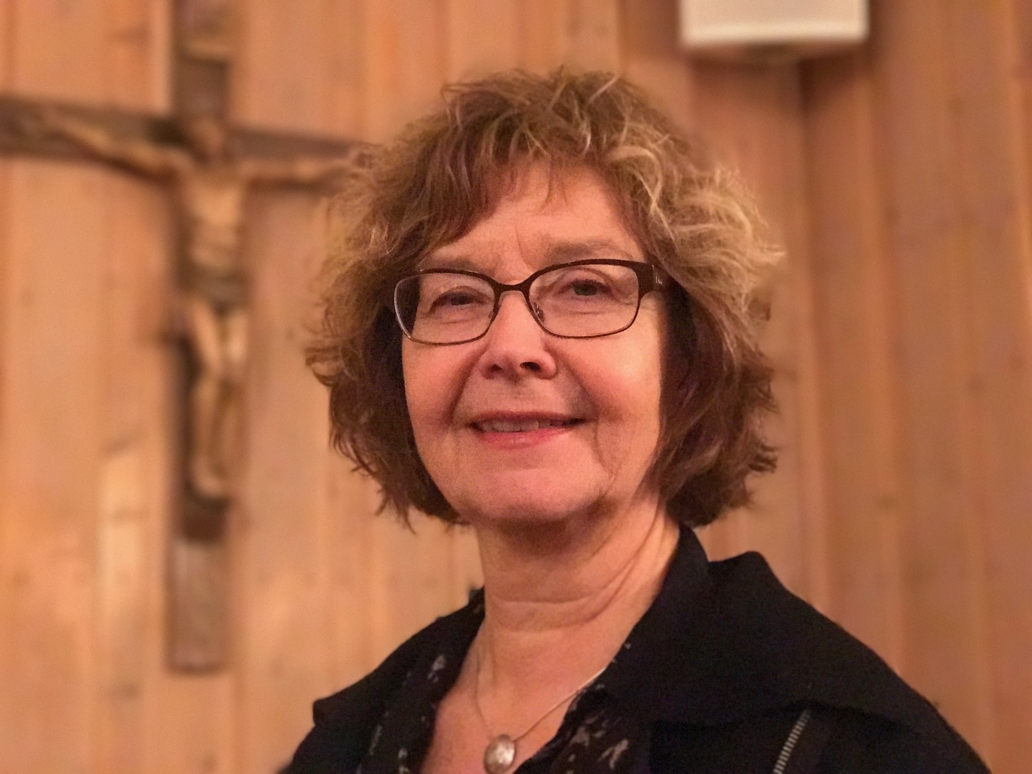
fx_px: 1699
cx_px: 516
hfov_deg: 33.8
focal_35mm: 57
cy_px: 387
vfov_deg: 25.7
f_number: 2.8
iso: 1250
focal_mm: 6.6
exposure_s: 1/50
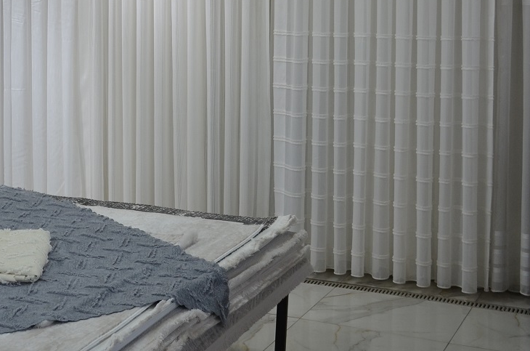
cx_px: 75
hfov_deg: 26.7
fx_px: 1087
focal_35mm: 74
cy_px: 37
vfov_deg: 18.0
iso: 320
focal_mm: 24
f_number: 5.6
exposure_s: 1/125
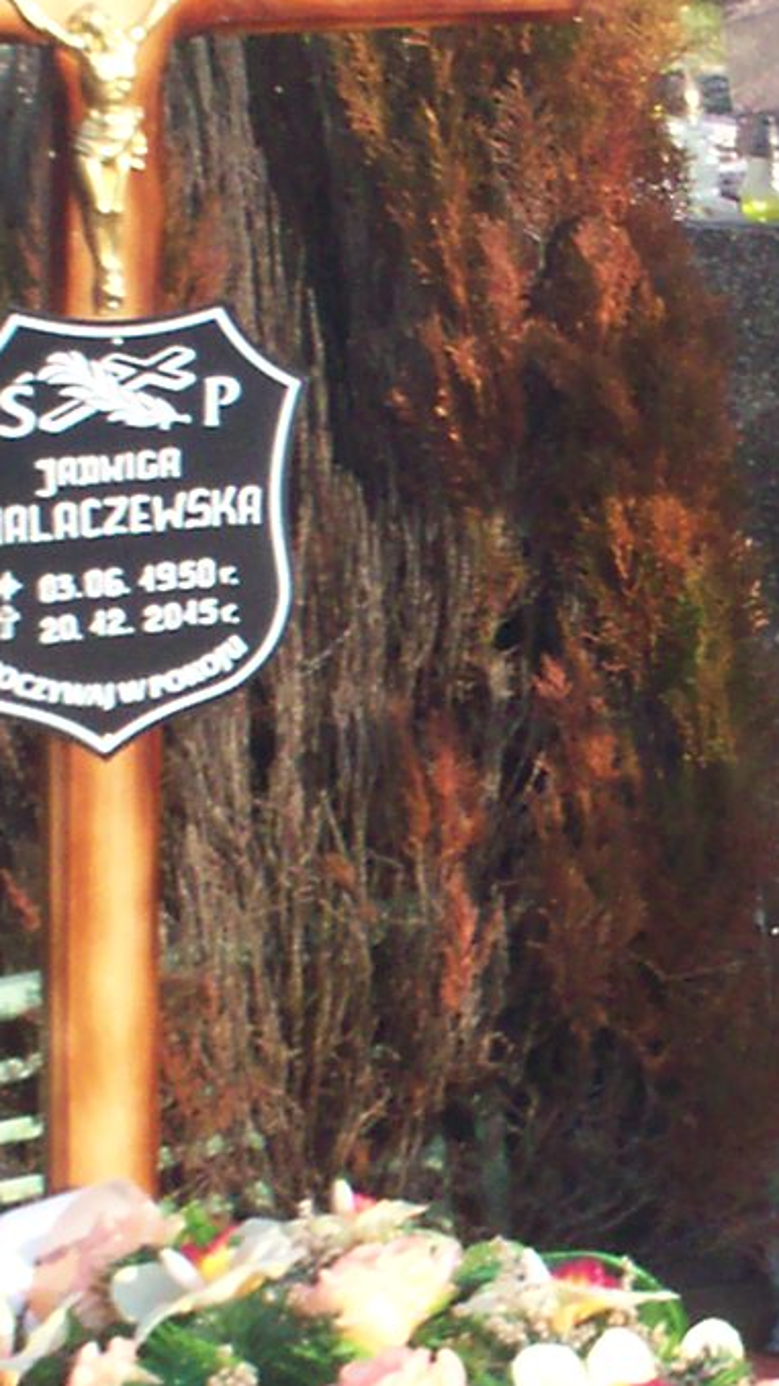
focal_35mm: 149
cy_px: 814
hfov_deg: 8.1
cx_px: 883
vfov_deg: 14.4
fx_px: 5476
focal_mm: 6
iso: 100
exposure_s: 1/112
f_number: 4.5
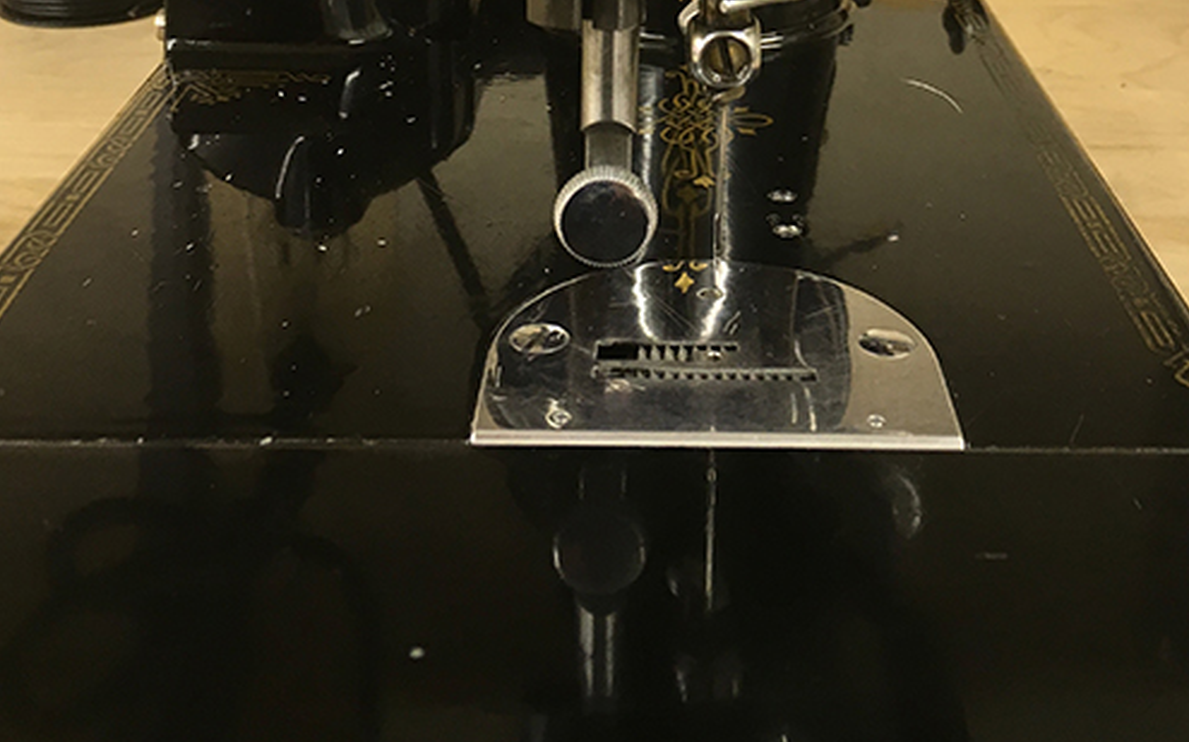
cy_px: -160
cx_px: 687
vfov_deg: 22.4
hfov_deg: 38.1
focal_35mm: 53
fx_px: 1717
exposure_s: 1/30
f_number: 2.2
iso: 50
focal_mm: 4.15
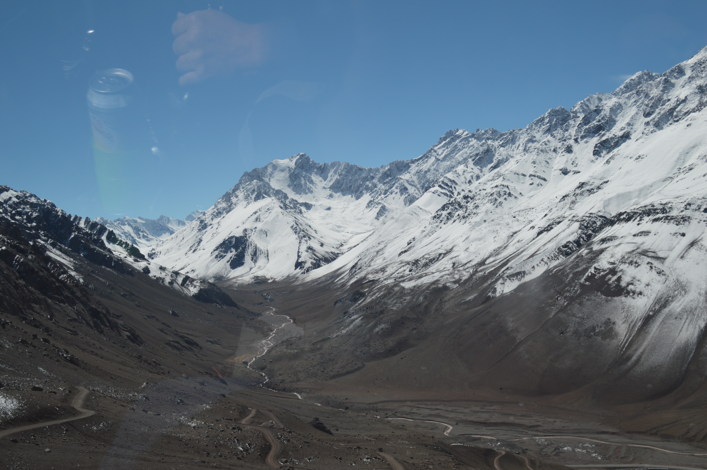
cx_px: 354
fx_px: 765
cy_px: 235
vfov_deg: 34.1
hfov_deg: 49.6
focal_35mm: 39
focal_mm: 26
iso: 100
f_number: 6.3
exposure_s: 1/160
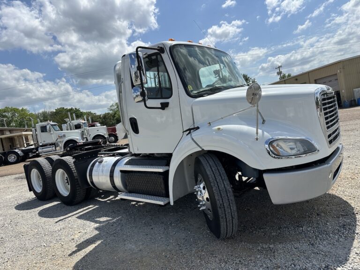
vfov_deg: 56.8
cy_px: 135
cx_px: 180
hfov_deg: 71.6
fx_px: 250
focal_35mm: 24
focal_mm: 6.86
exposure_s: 1/8197
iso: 80
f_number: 1.78
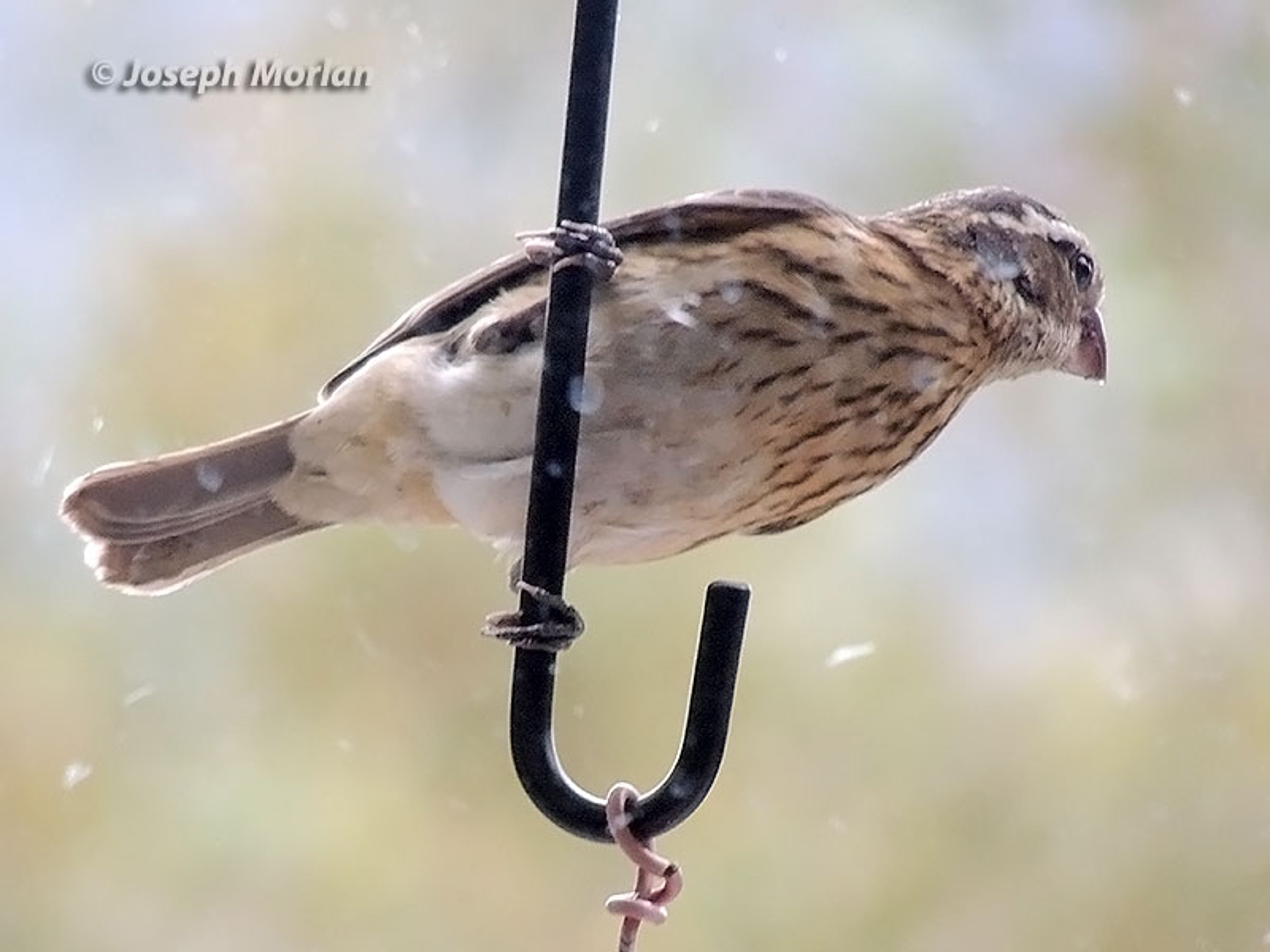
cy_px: 476
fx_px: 36688
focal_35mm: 1000
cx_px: 635
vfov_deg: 1.5
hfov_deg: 2.0
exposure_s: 1/80
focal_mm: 180
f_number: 5.9
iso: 800
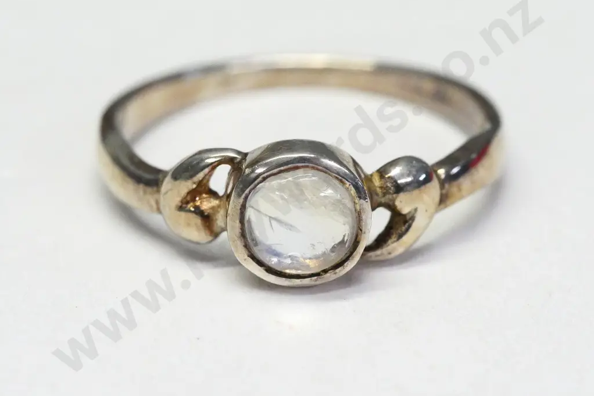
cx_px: 297
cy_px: 187
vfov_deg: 11.0
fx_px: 2062
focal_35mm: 125
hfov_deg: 16.4
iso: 3200
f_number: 5.6
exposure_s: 1/160
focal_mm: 60
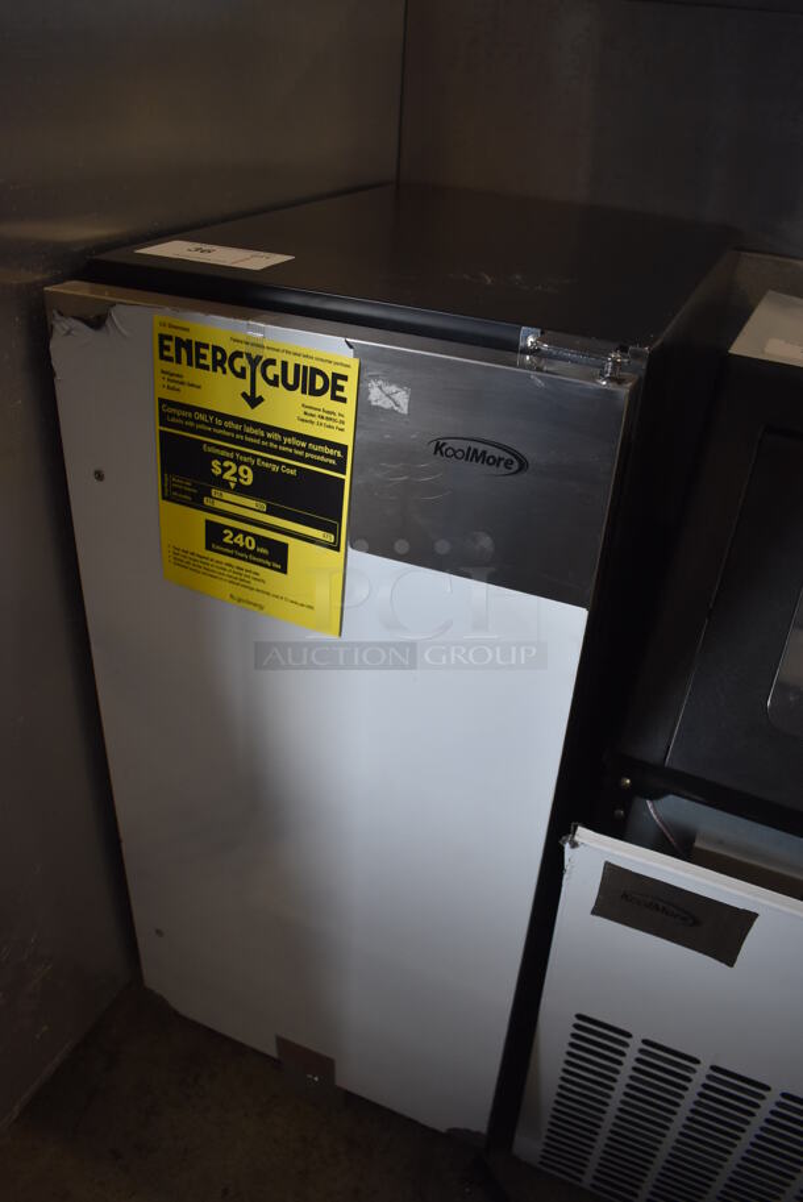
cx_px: 402
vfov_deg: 67.3
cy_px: 601
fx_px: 902
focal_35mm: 27
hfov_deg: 48.0
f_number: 3.5
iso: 800
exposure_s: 1/160
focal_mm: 18
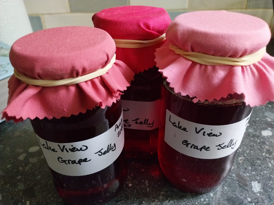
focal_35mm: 26
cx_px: 137
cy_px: 102
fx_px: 206
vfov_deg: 53.1
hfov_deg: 67.3
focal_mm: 4
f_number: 1.8
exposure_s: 1/25
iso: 1000
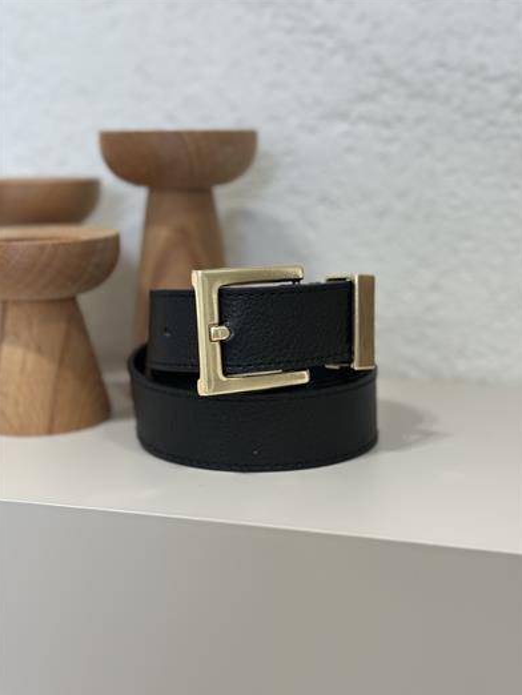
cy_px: 349
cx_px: 262
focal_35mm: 49
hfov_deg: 29.7
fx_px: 984
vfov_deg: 38.9
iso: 80
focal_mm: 6.86
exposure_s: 1/100
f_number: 1.78
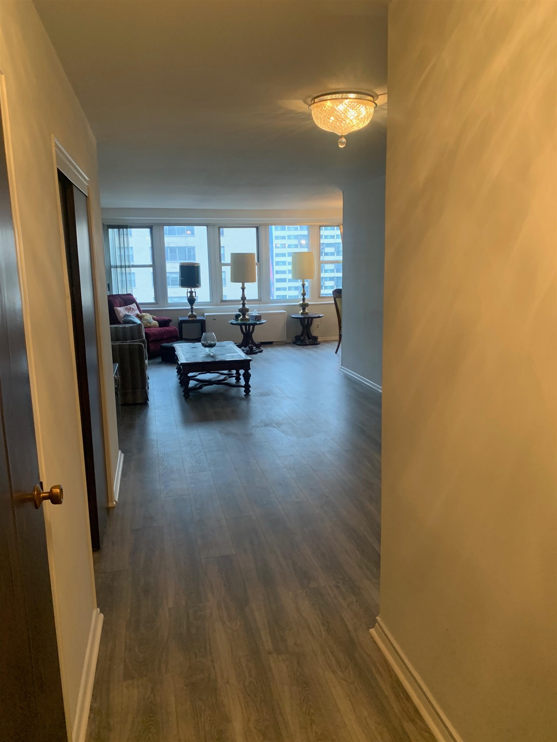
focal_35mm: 26
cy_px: 371
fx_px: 558
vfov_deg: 67.3
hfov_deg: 53.1
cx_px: 278
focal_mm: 4.25
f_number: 1.8
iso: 250
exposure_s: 1/60
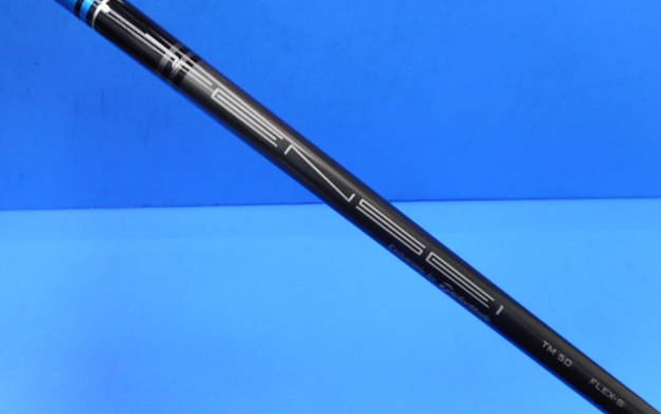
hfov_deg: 68.4
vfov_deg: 46.0
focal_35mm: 27
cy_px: 190
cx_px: 329
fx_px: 487
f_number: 3.7
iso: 125
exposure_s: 1/30
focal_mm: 4.5
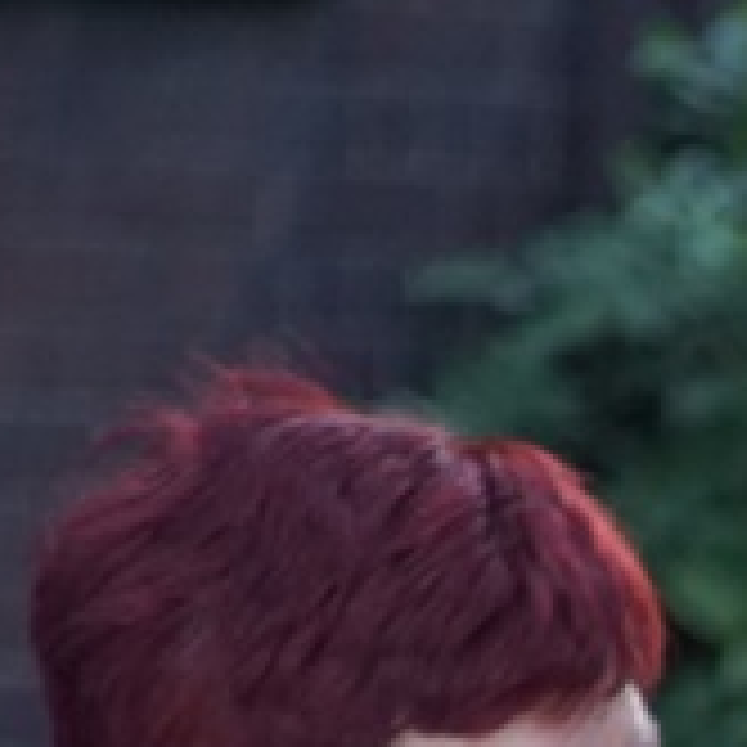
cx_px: 1948
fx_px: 25748
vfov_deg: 1.7
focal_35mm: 1055
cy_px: 1526
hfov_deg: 1.7
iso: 800
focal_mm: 135
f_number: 5.6
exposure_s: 1/250
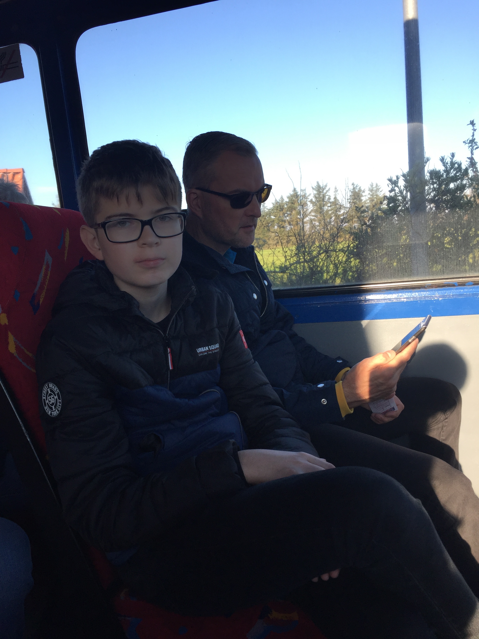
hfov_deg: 48.2
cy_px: 320
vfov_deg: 61.7
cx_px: 240
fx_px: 535
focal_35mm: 29
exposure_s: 1/460
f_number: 2.2
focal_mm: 4.15
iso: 32
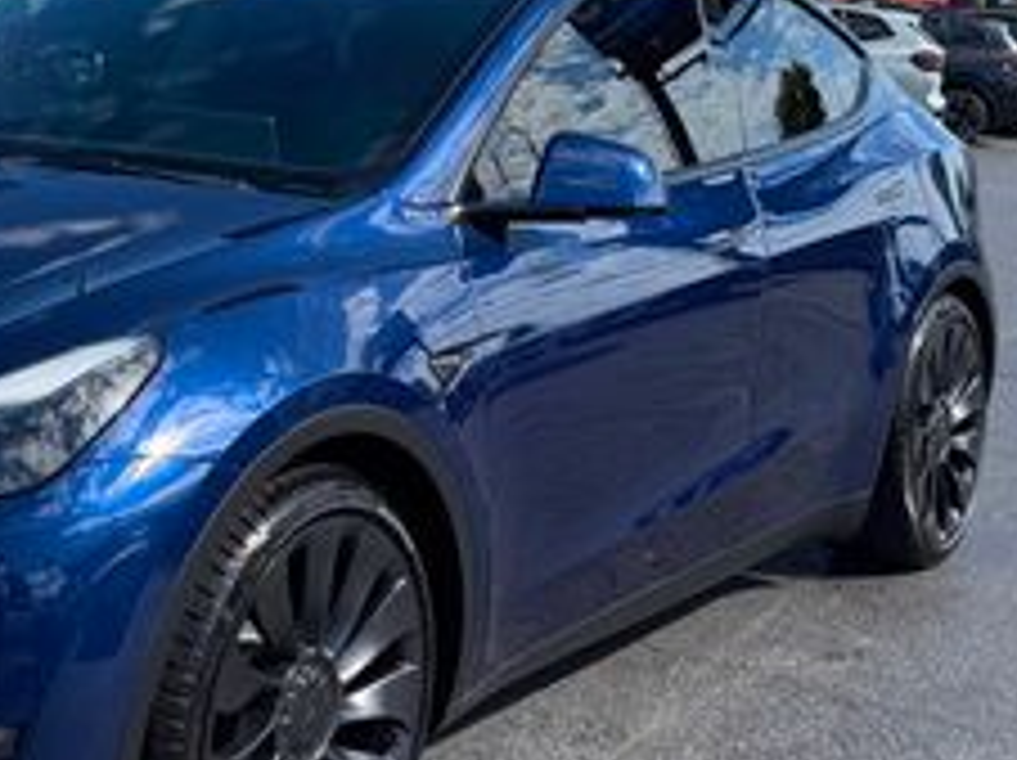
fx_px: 1996
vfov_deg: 21.1
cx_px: 184
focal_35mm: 68
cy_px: 81
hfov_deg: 27.9
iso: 80
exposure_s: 1/4167
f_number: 1.78
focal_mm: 6.76
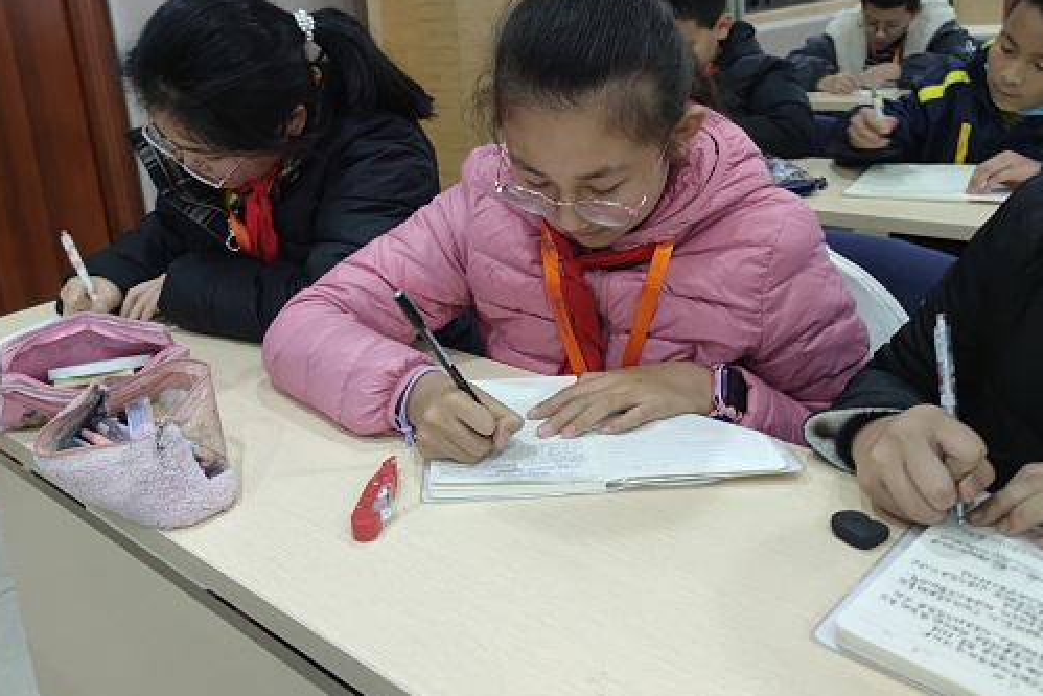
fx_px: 869
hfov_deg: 61.8
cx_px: 466
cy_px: 245
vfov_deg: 43.2
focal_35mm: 30
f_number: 1.69
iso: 526
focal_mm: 6.72
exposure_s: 1/50
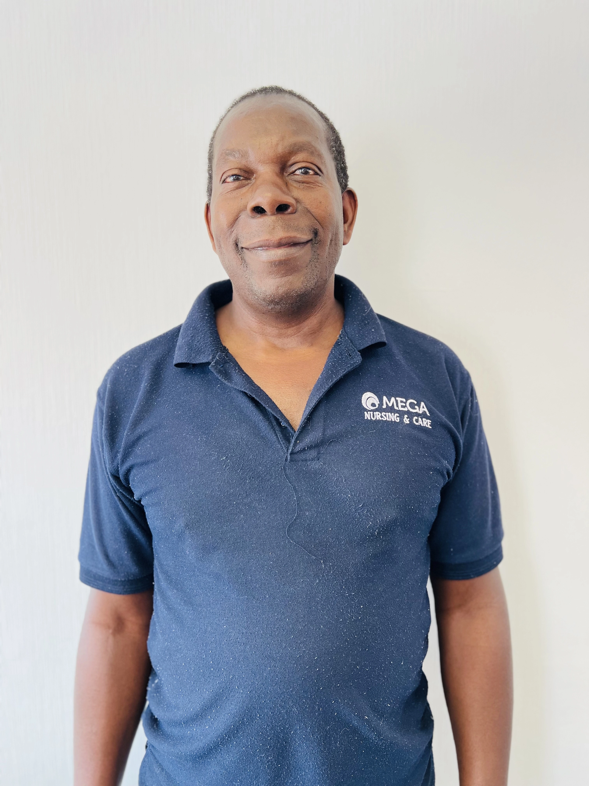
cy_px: 393
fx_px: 590
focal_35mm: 26
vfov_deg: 67.3
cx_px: 294
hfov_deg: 53.1
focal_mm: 5.7
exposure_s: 1/100
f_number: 1.5
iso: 64
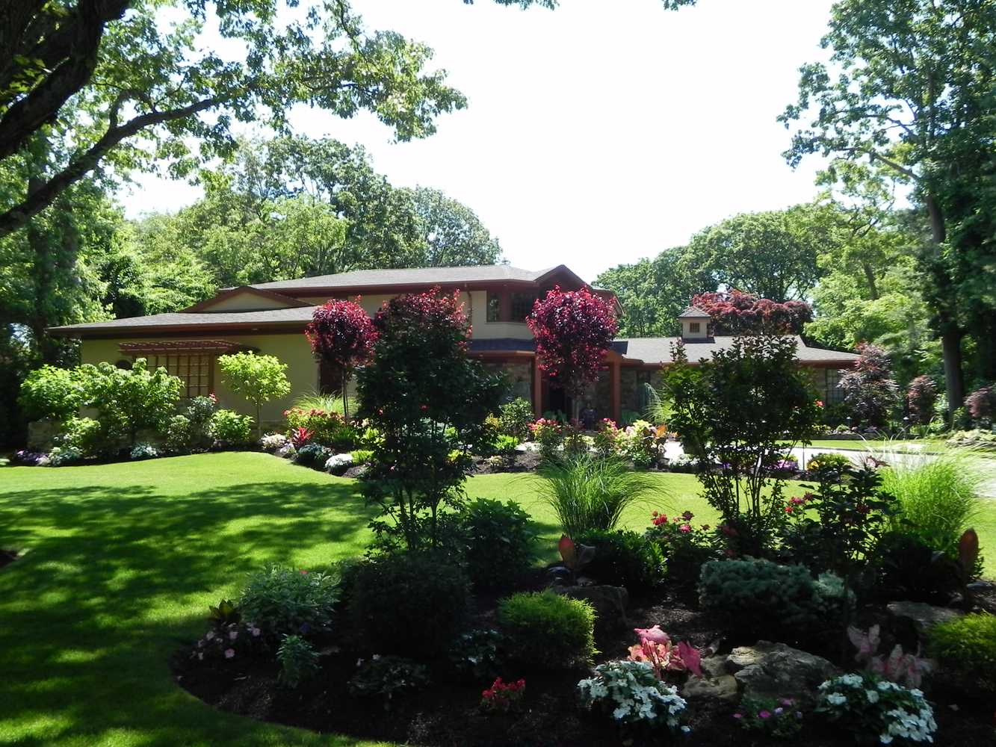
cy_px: 374
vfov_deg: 43.0
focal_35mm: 33
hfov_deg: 55.3
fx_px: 950
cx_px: 498
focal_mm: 5.9
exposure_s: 1/176
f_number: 5
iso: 160
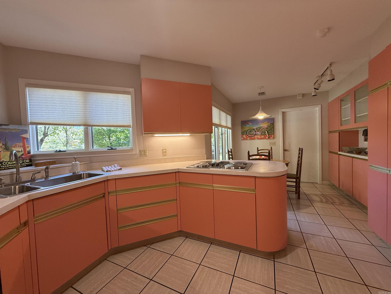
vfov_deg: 85.7
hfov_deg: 102.1
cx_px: 196
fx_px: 158
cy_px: 147
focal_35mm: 14
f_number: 2.2
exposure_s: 1/120
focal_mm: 2.22
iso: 200
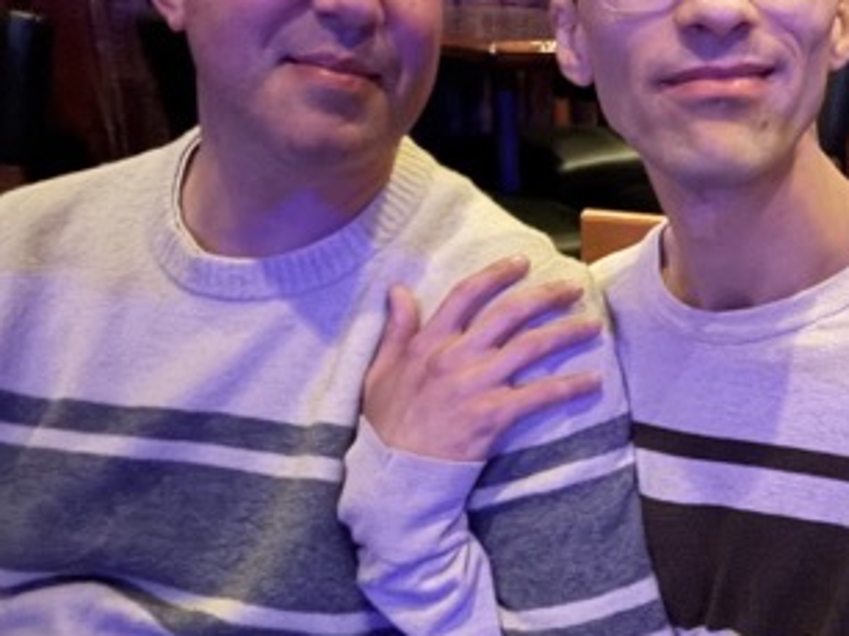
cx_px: 749
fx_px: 1177
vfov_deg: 30.1
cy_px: 224
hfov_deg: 37.3
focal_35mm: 48
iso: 2000
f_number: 1.9
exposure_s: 1/8
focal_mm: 2.69
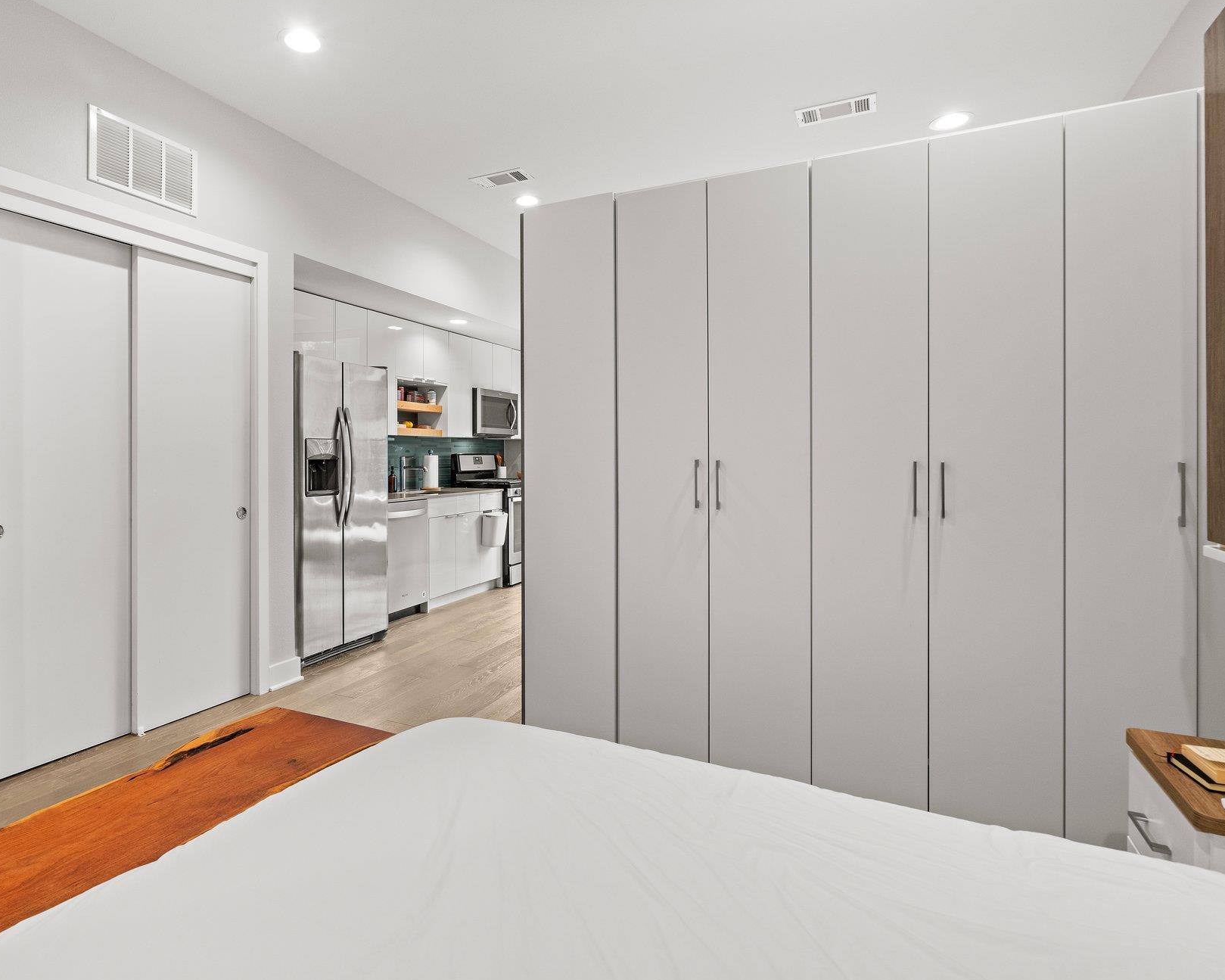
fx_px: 689
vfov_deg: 70.8
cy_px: 496
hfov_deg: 82.5
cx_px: 503
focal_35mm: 19
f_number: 9
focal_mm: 16
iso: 1000
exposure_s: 1/8
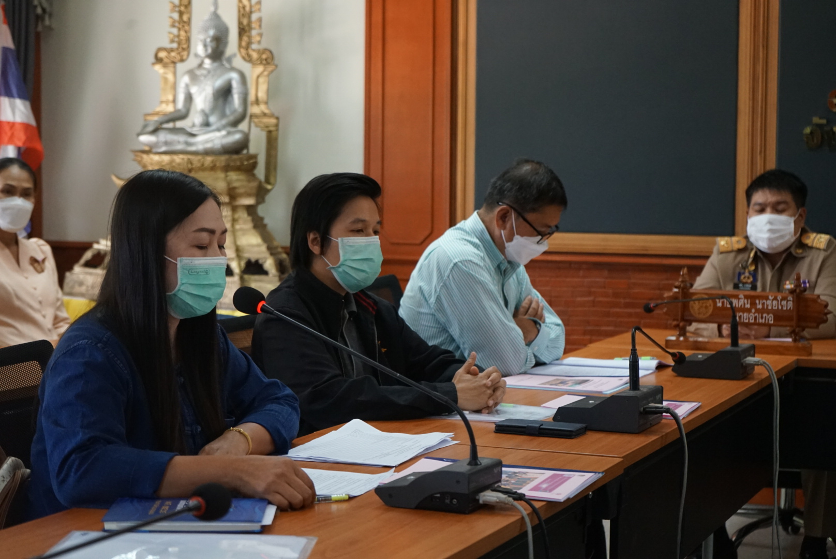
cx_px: 418
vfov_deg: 20.3
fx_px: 1557
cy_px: 280
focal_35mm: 67
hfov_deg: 30.1
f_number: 5.6
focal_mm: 67
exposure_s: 1/160
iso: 4000
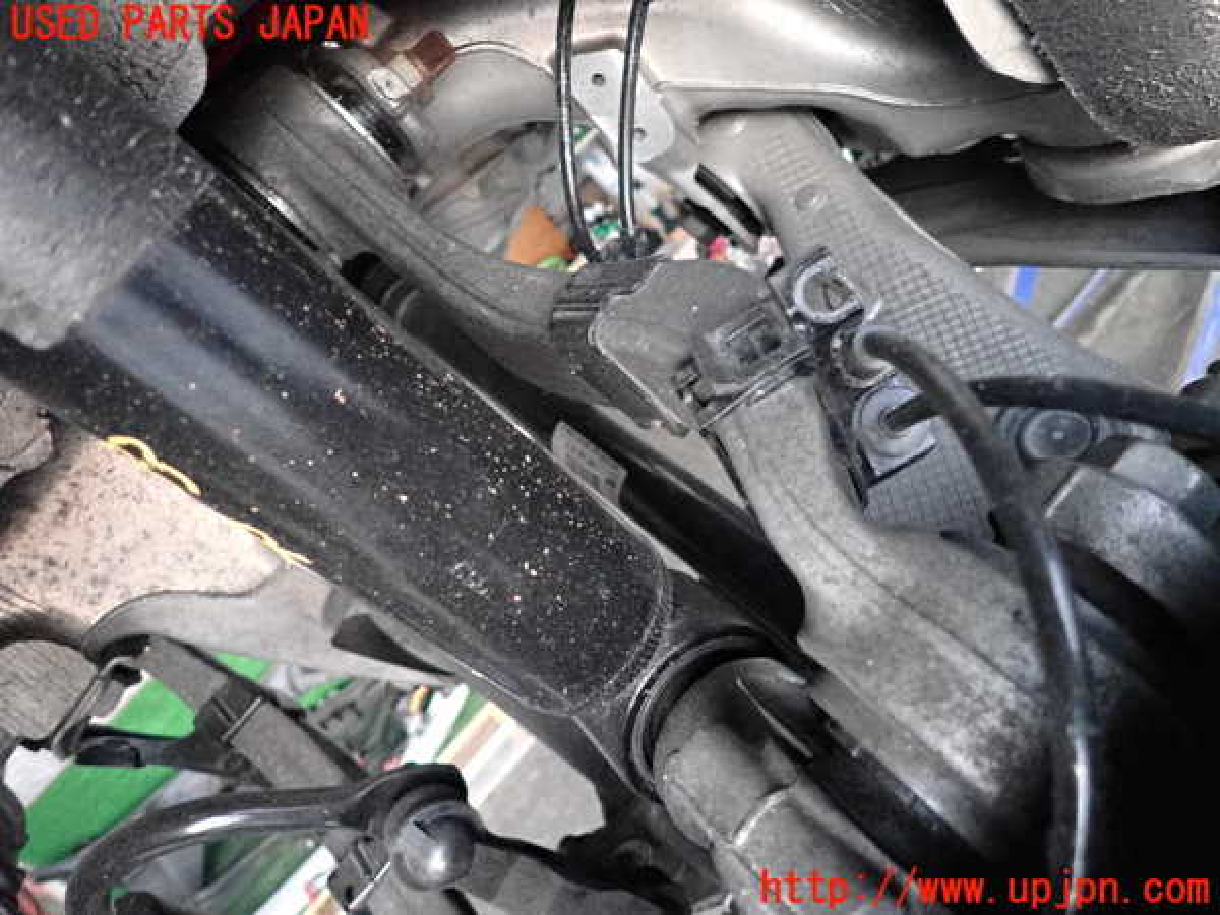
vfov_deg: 54.9
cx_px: 610
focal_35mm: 25
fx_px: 881
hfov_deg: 69.4
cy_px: 458
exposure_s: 1/125
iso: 2500
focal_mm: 4.5
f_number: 2
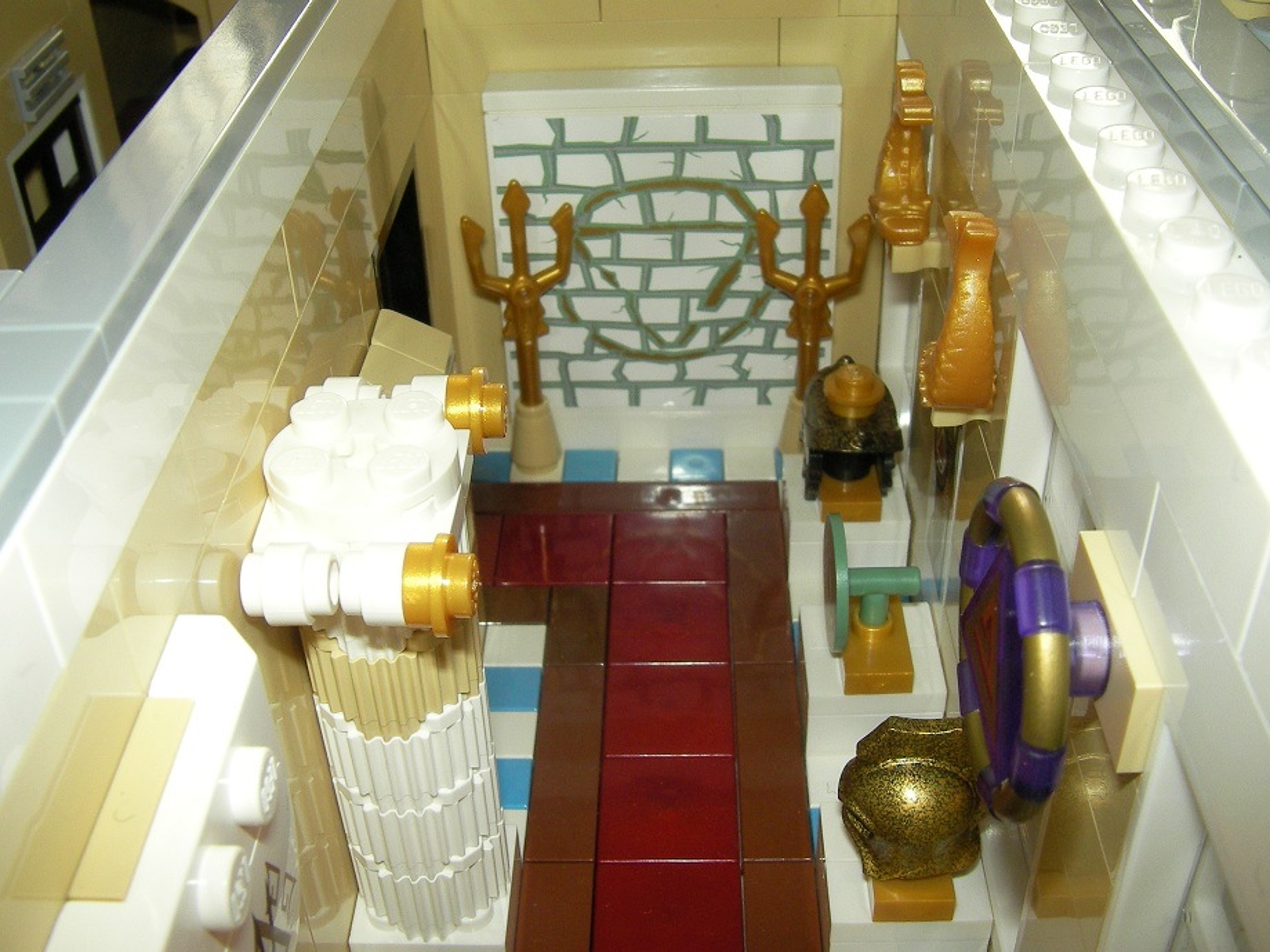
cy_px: 476
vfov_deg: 37.7
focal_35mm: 38
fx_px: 1394
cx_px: 635
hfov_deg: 49.0
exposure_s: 1/30
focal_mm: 6.3
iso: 100
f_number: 6.6
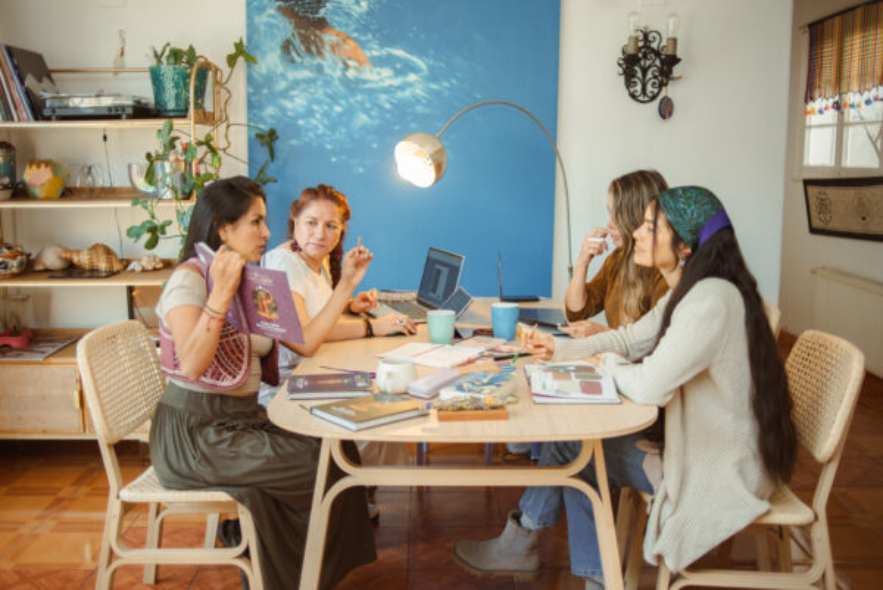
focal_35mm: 35
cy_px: 295
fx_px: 859
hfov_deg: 54.4
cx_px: 442
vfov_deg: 37.9
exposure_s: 1/125
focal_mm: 35
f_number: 2
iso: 200
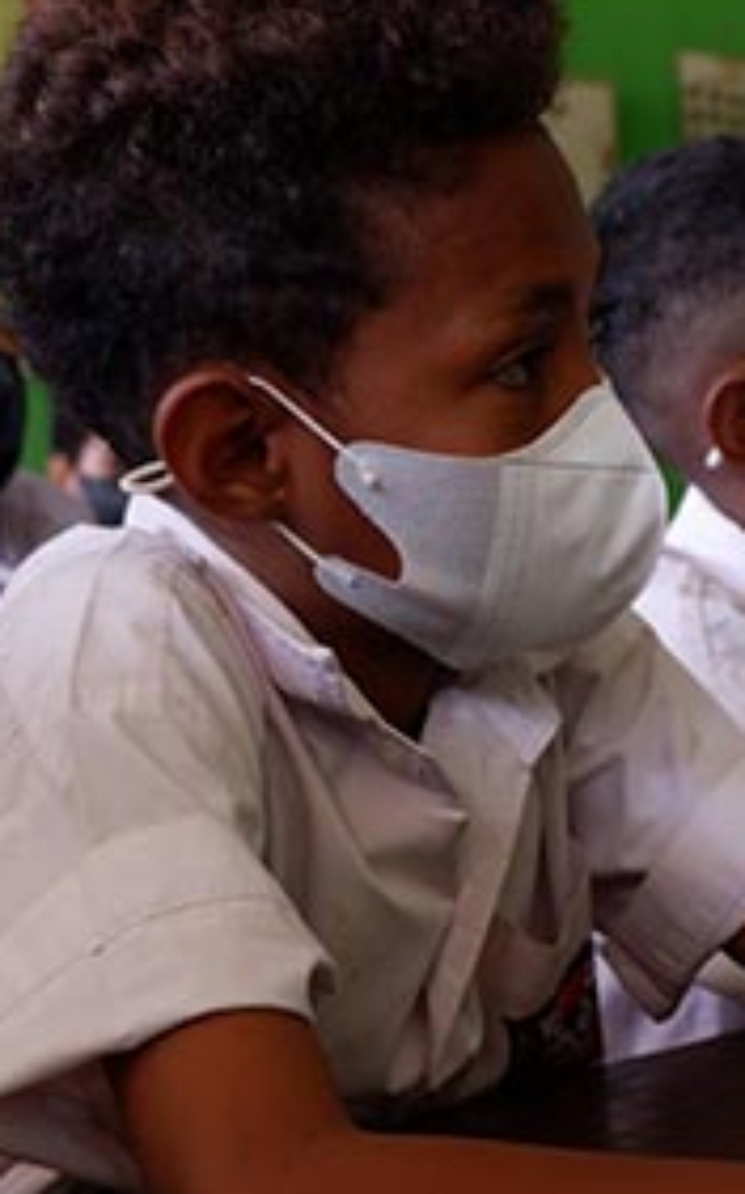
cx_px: 944
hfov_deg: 15.2
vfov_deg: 25.2
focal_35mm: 82
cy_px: 589
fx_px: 2667
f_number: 4.4
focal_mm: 23.5
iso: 800
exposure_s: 1/70
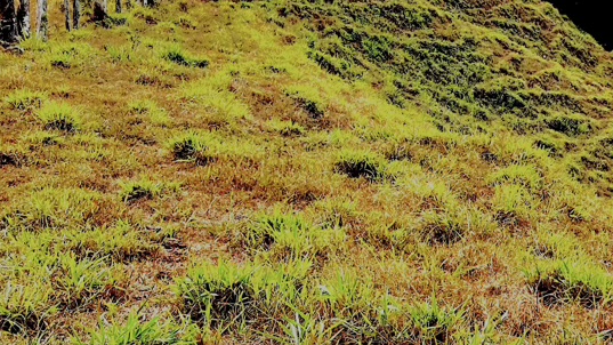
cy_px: 54
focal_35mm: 77
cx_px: 431
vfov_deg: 15.5
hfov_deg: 27.3
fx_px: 1252
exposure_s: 1/1621
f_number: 1.5
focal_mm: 5.7
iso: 50
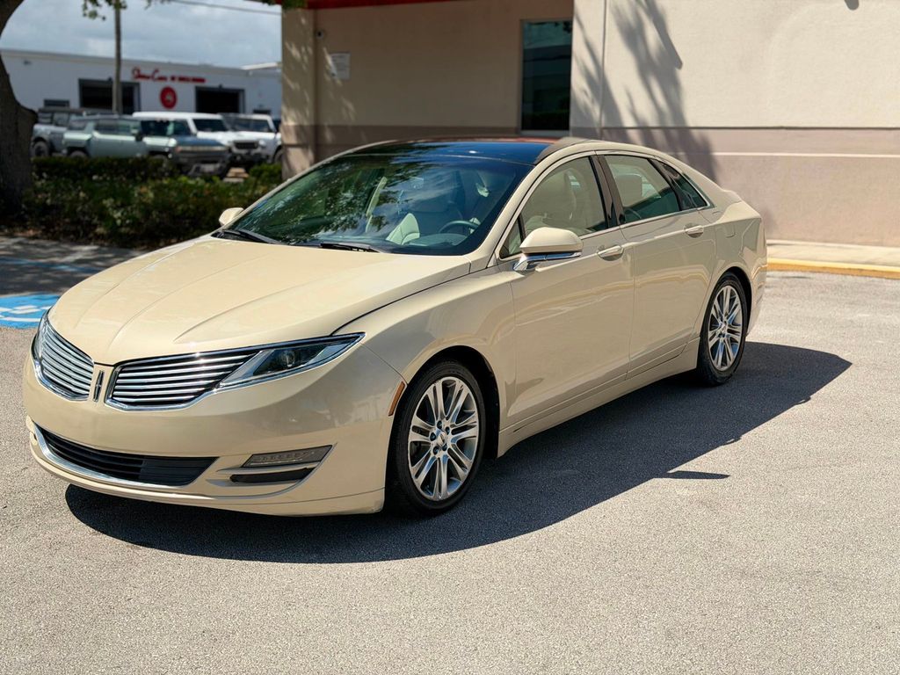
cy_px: 338
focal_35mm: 48
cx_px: 450
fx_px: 1248
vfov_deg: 30.3
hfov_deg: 39.7
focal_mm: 6.76
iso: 64
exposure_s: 1/6024
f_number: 1.78
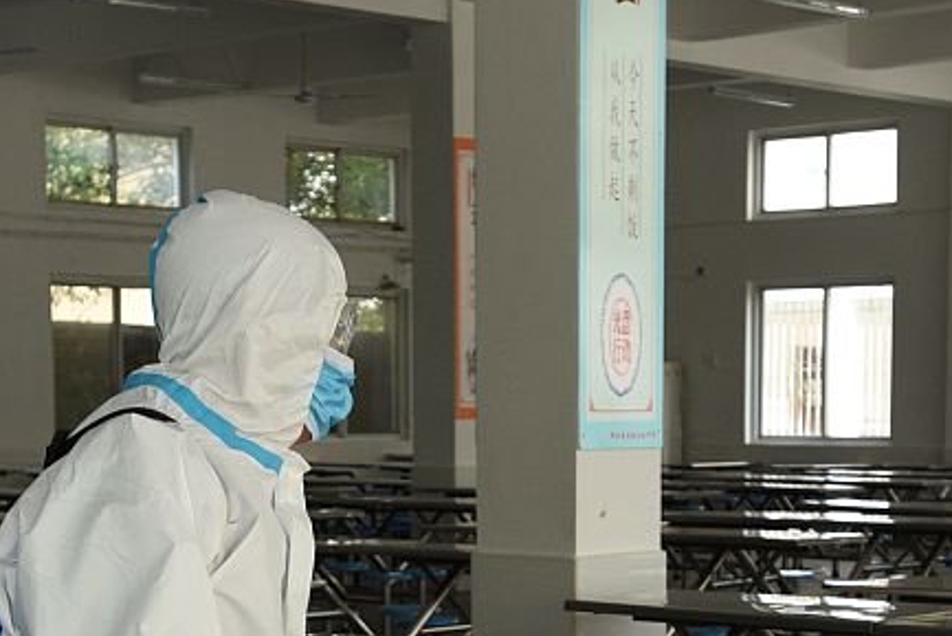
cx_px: 506
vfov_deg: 13.8
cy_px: 712
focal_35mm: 97
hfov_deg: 21.0
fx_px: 2566
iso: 800
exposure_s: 1/320
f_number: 5.6
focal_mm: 35
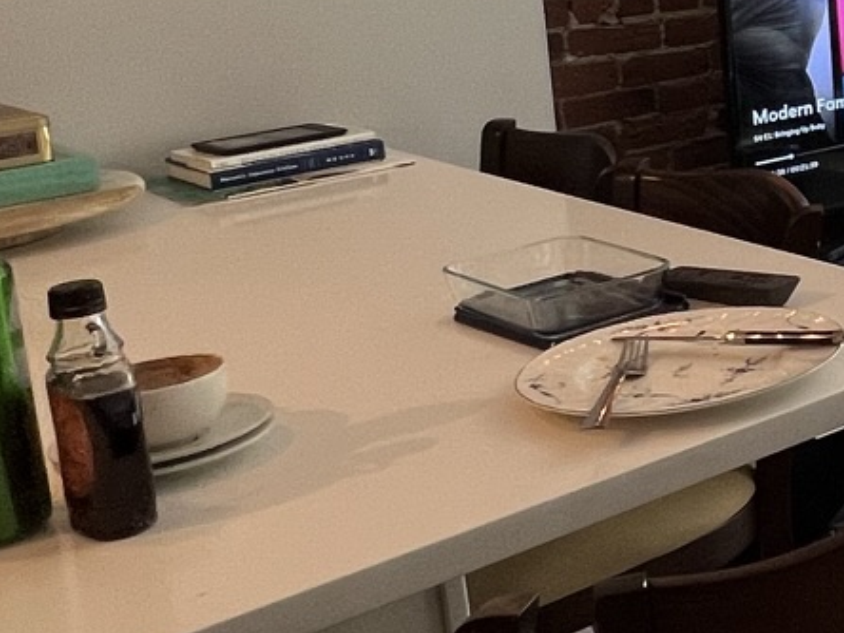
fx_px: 1463
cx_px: 1260
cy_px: 70
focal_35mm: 60
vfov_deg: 23.8
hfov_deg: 24.9
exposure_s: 1/120
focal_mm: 1.57
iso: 100
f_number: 1.8
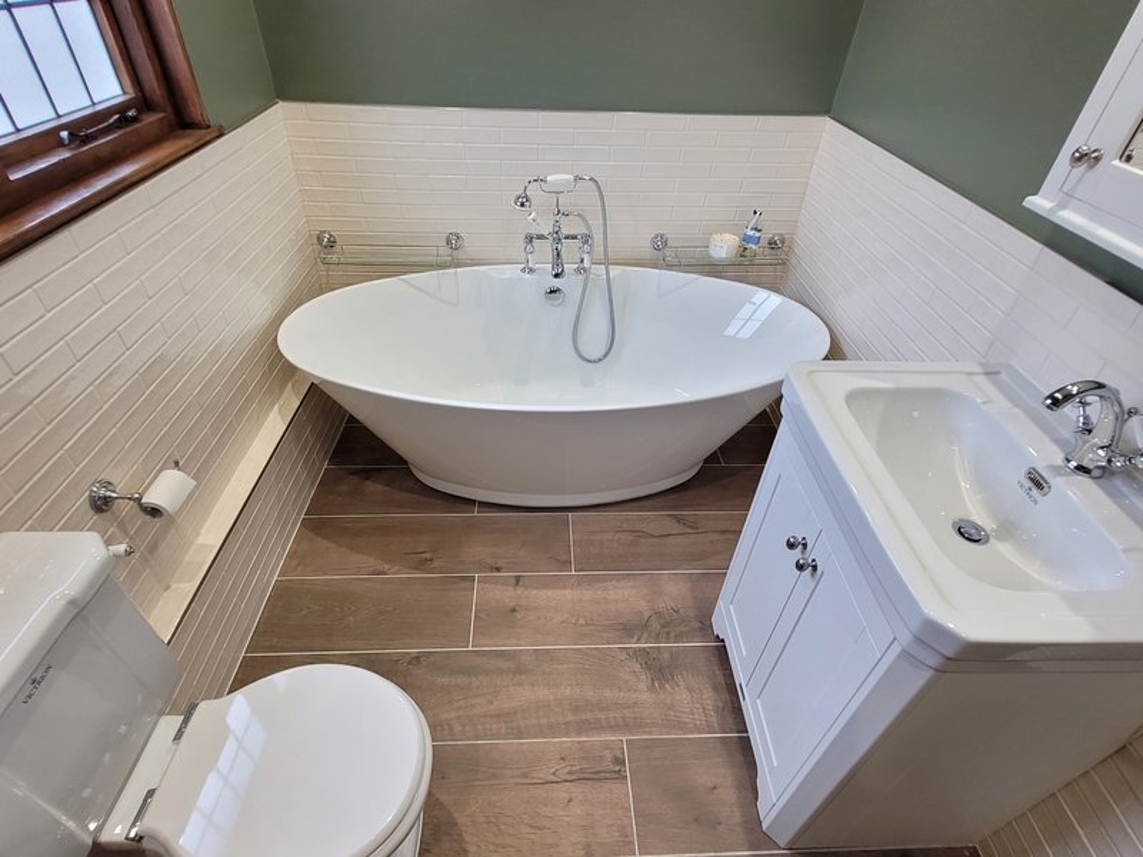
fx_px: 429
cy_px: 428
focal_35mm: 13
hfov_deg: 106.2
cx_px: 572
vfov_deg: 89.9
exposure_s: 1/50
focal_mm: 1.74
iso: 125
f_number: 2.2
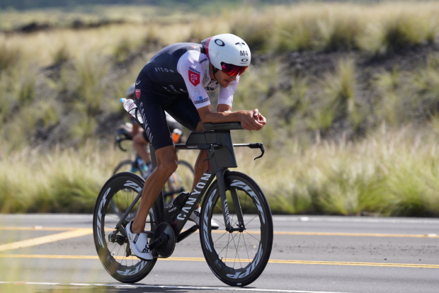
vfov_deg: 4.6
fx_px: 3660
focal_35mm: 300
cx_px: 220
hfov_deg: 6.9
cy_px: 146
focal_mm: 200
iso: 100
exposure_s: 1/800
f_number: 4
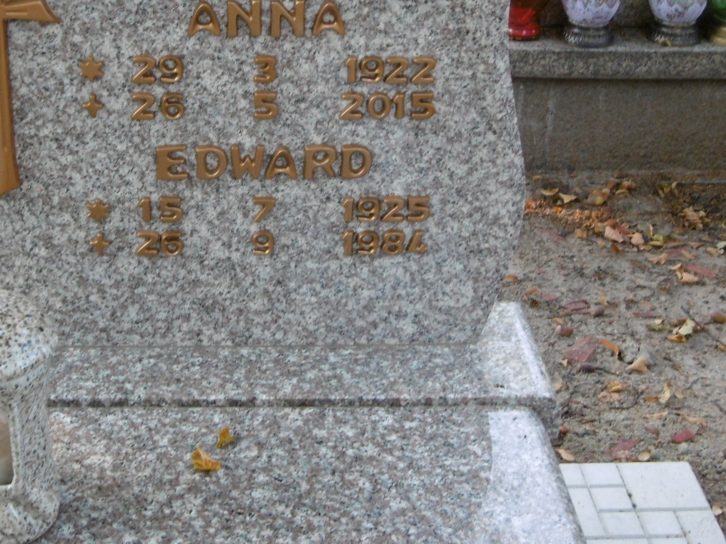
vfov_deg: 19.8
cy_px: 183
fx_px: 1552
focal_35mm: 74
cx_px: 245
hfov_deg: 26.2
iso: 100
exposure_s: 1/60
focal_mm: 7.7
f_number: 3.8
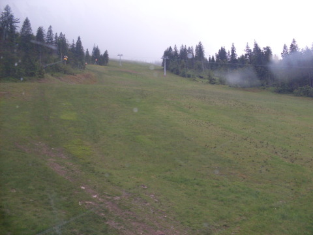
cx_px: 156
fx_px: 344
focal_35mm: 38
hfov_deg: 49.0
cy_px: 118
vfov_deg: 37.7
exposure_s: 1/180
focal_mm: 6.3
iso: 80
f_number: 2.8
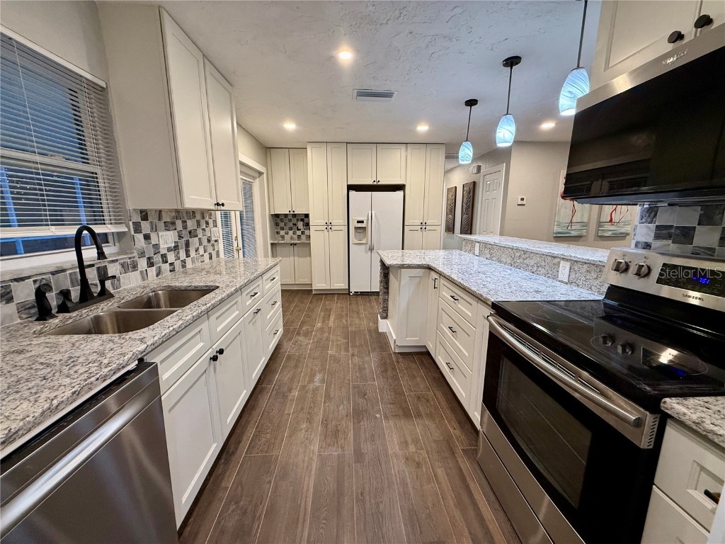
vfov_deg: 85.7
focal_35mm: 14
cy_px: 272
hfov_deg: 102.1
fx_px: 293
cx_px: 362
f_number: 2.2
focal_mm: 2.22
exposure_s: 1/60
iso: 200
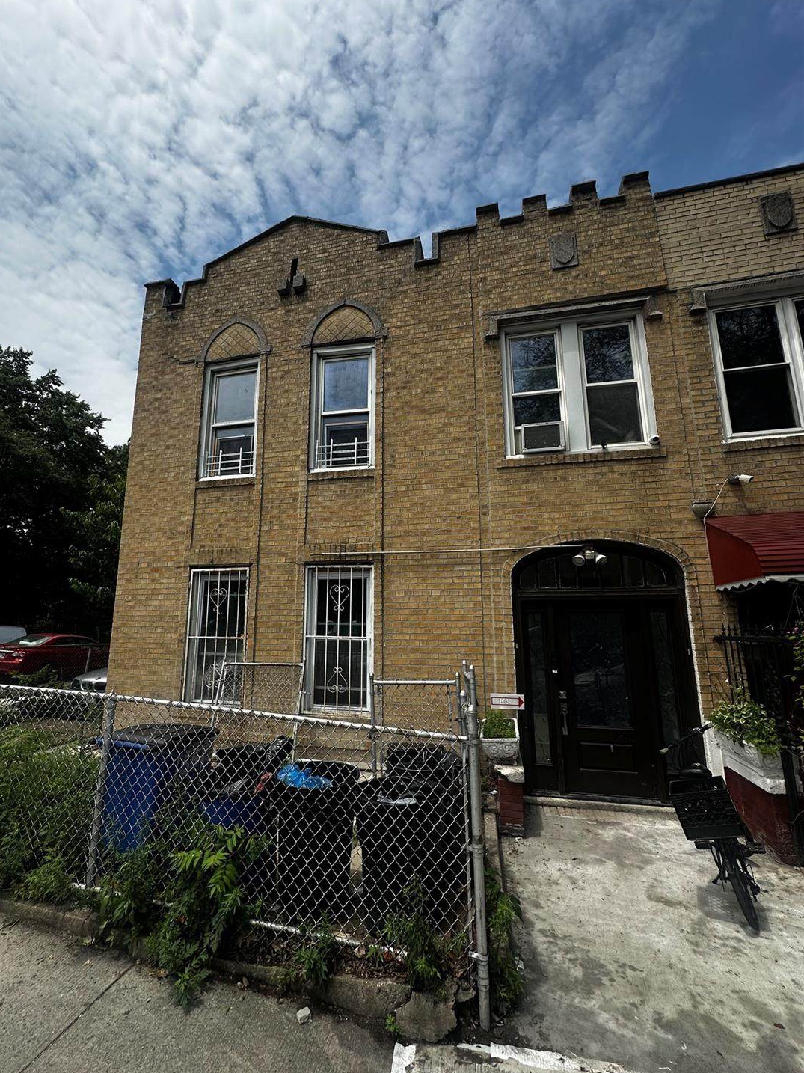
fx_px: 465
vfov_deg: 98.2
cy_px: 542
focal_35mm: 15
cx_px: 374
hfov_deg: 81.6
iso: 50
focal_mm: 2.22
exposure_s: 1/2506
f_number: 2.2
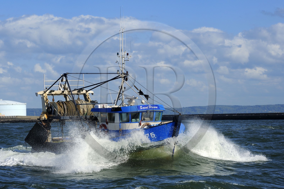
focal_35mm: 130
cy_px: 94
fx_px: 1025
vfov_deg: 10.5
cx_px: 142
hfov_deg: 15.8
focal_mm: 130
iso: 200
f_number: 8
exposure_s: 1/800
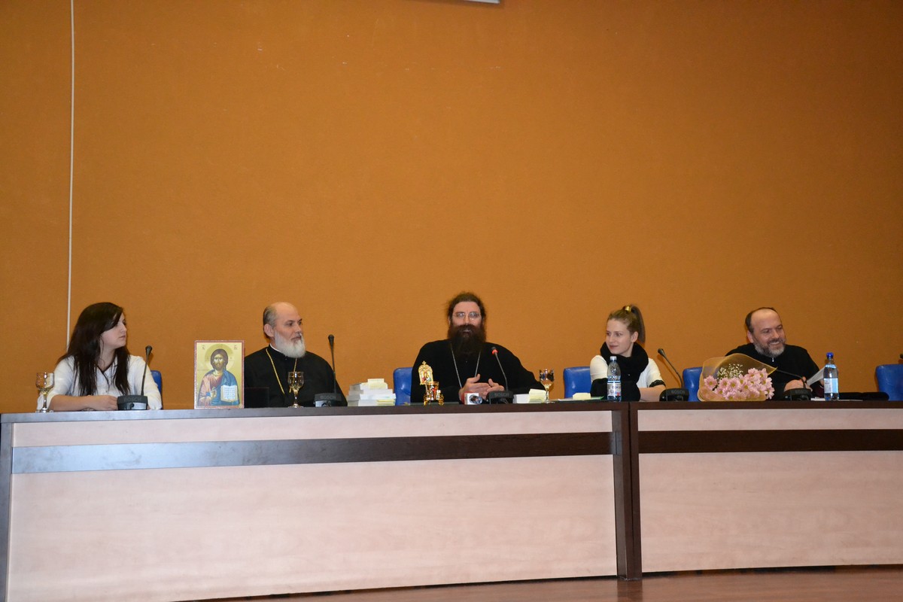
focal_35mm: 48
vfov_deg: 28.1
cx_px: 452
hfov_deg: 41.1
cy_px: 301
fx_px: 1204
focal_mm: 32
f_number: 4.2
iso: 3200
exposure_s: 1/60
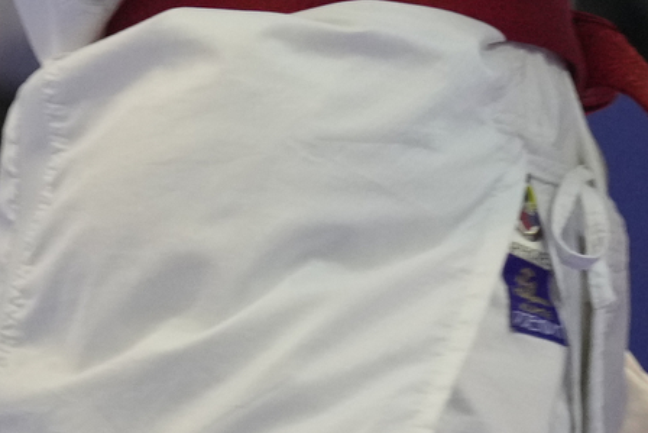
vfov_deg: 1.2
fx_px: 20093
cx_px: 911
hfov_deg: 1.8
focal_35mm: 1116
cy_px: -642
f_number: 2.8
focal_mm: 200
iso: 2500
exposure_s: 1/1000
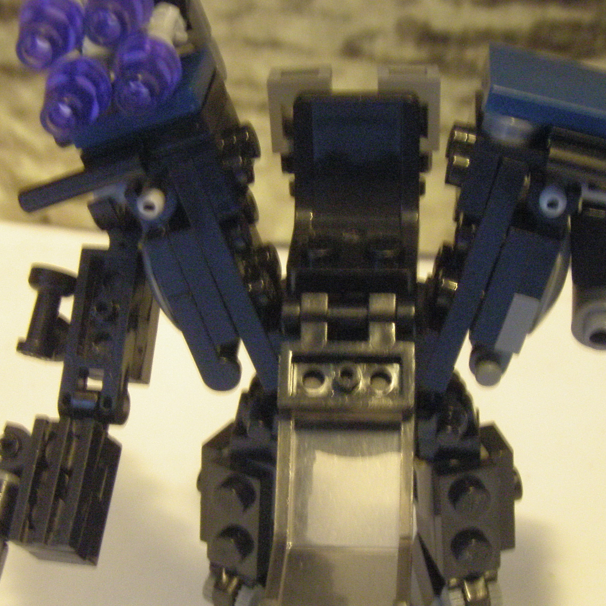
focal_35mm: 95
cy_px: 373
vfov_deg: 18.3
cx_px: 332
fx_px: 1882
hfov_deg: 18.3
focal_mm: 9.13
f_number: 4
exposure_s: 1/4
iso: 320
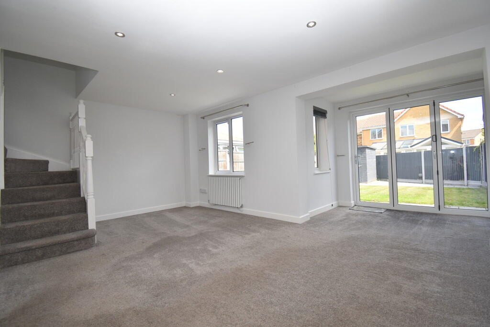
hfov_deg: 100.4
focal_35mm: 15
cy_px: 164
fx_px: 204
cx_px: 245
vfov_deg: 77.3
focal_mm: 10
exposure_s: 1/200
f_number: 5
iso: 200
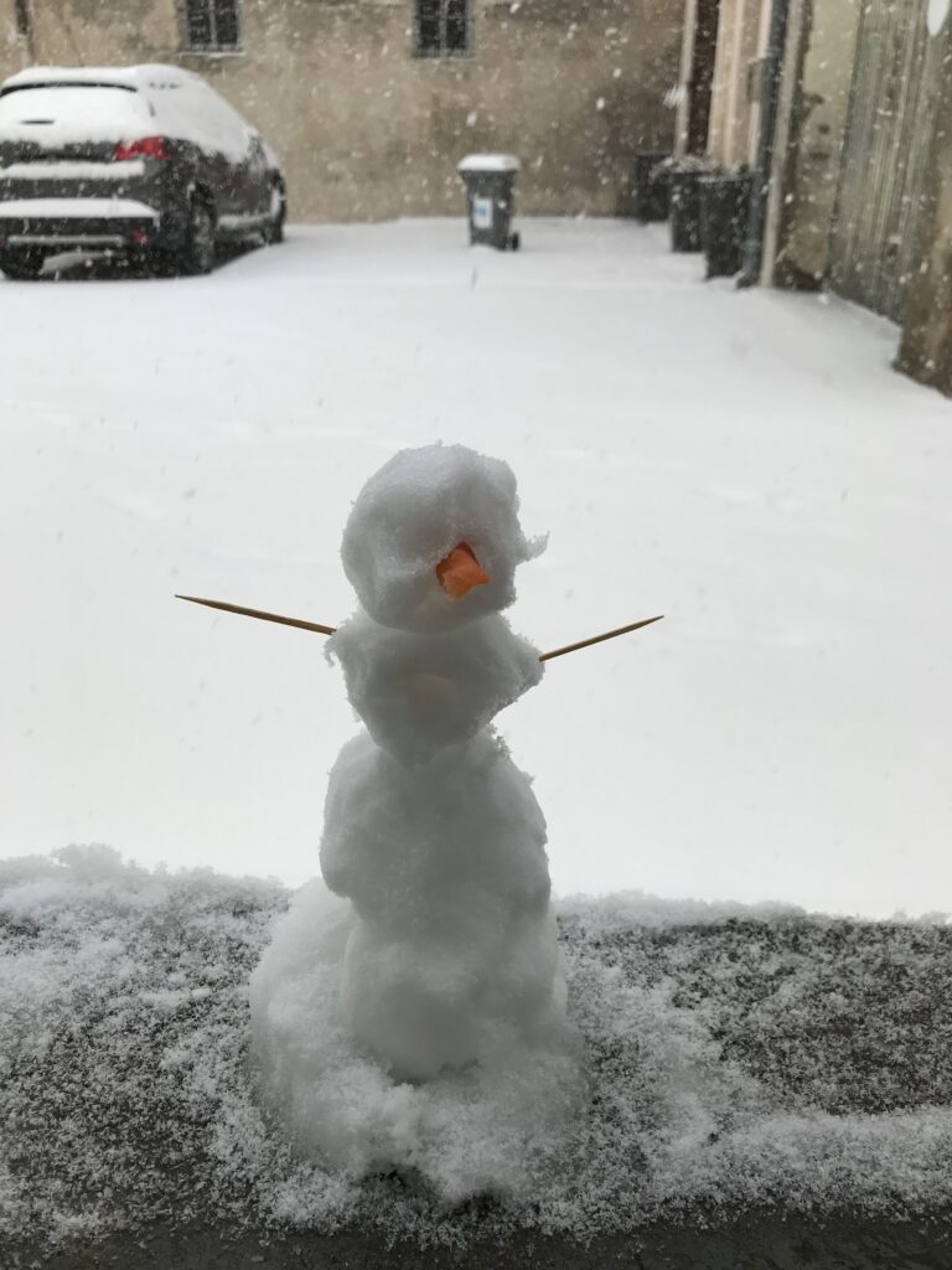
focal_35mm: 28
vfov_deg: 63.4
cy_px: 635
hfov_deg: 49.7
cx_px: 476
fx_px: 1027
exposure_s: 1/567
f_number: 1.8
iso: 20
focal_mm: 3.99
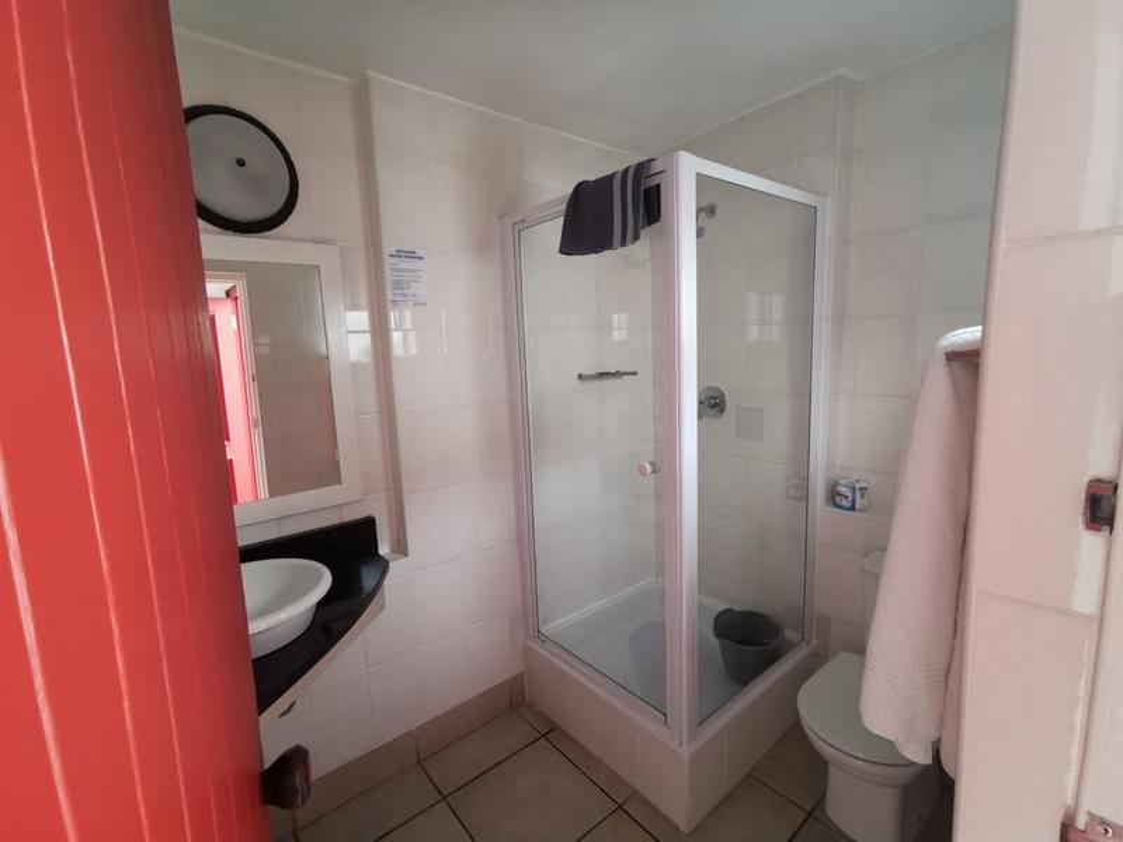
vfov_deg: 78.1
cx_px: 562
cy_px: 421
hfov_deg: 94.5
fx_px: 519
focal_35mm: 16
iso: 320
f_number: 2.2
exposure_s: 1/100
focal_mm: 2.35
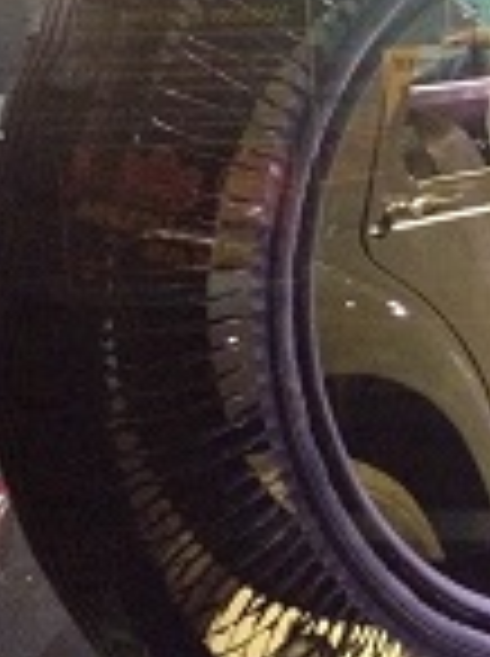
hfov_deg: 14.8
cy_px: 252
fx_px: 1817
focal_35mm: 96
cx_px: 593
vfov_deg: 20.4
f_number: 2.4
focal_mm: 4.28
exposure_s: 1/15
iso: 800
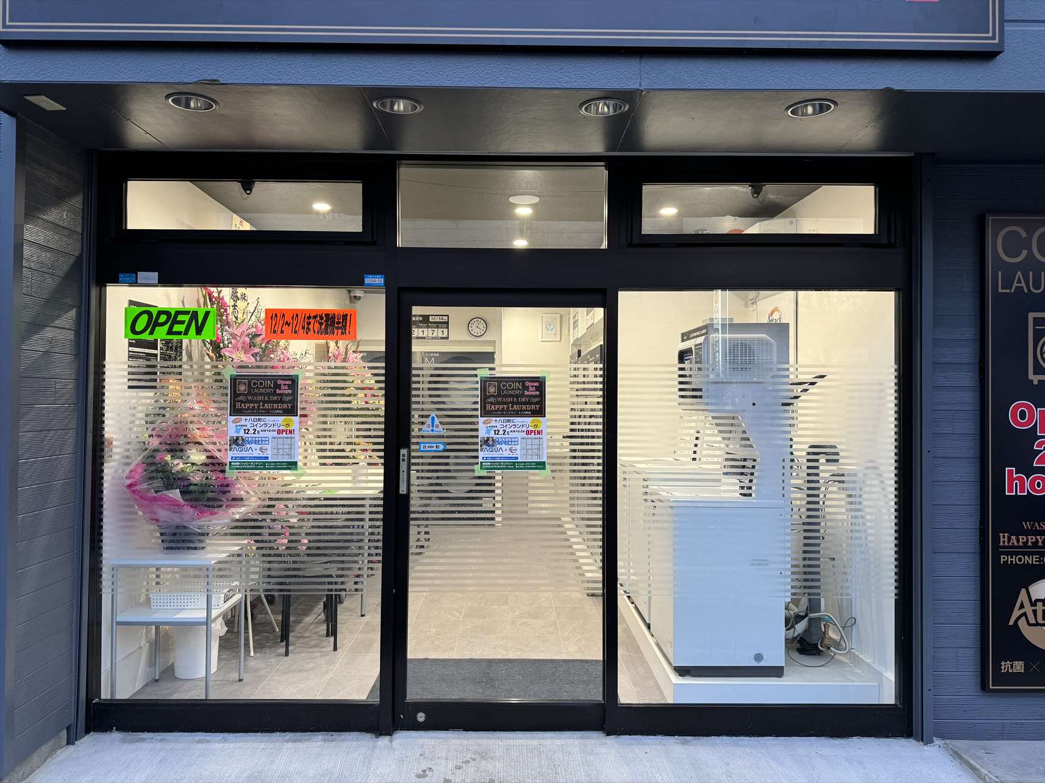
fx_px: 724
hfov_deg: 71.6
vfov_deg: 56.8
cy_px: 392
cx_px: 522
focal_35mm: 24
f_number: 1.78
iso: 125
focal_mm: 6.86
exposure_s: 1/50
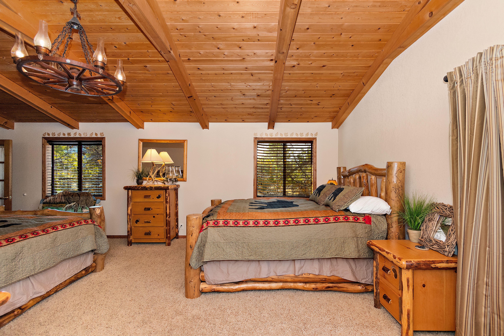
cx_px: 252
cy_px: 168
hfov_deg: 100.4
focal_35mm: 15
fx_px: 210
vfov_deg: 77.3
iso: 320
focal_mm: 10
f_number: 5.6
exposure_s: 1/200
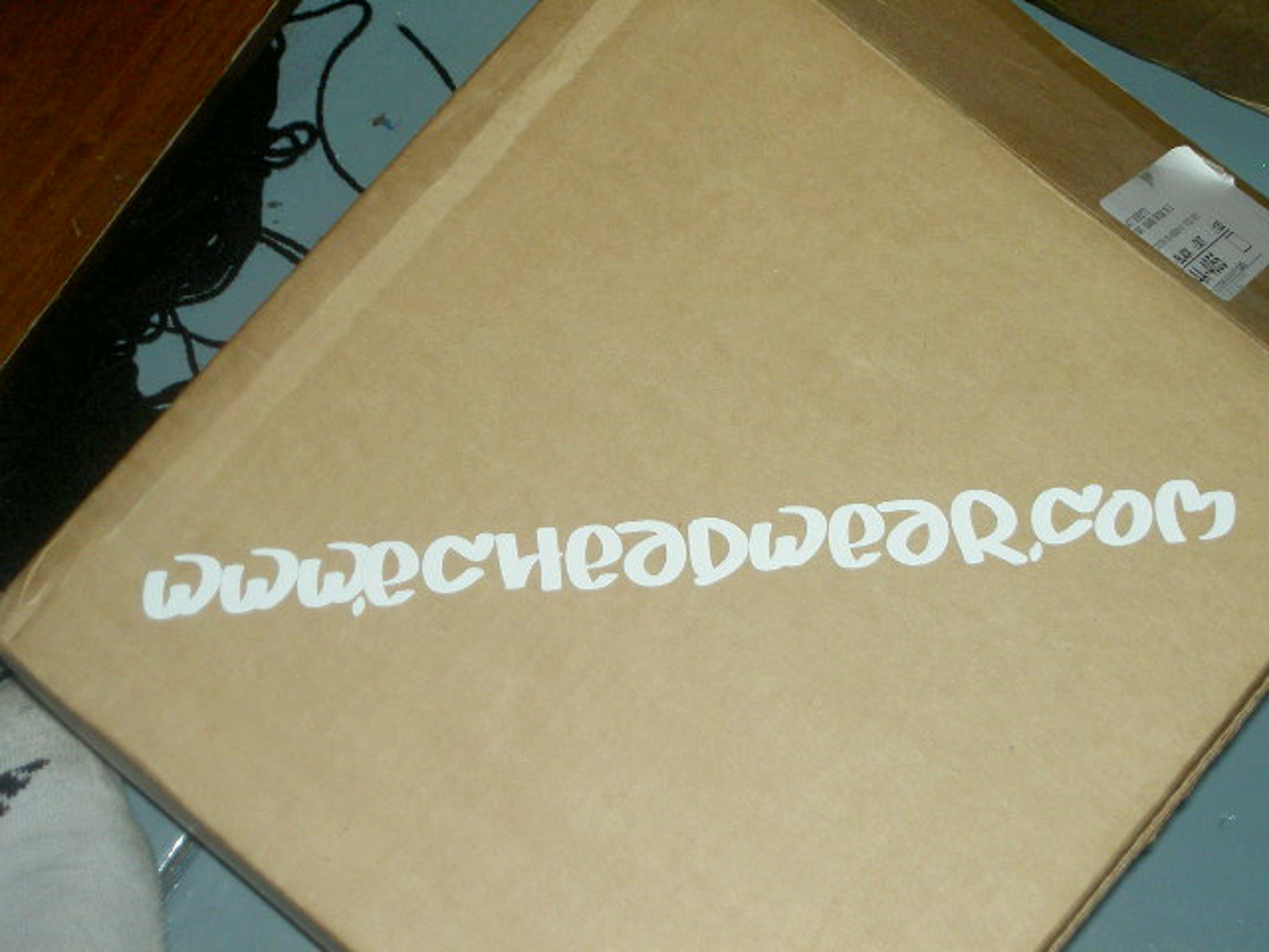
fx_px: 3079
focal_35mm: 84
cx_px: 634
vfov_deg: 17.6
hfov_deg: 23.3
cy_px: 476
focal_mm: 17.4
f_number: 4.1
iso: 100
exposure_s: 1/78.1
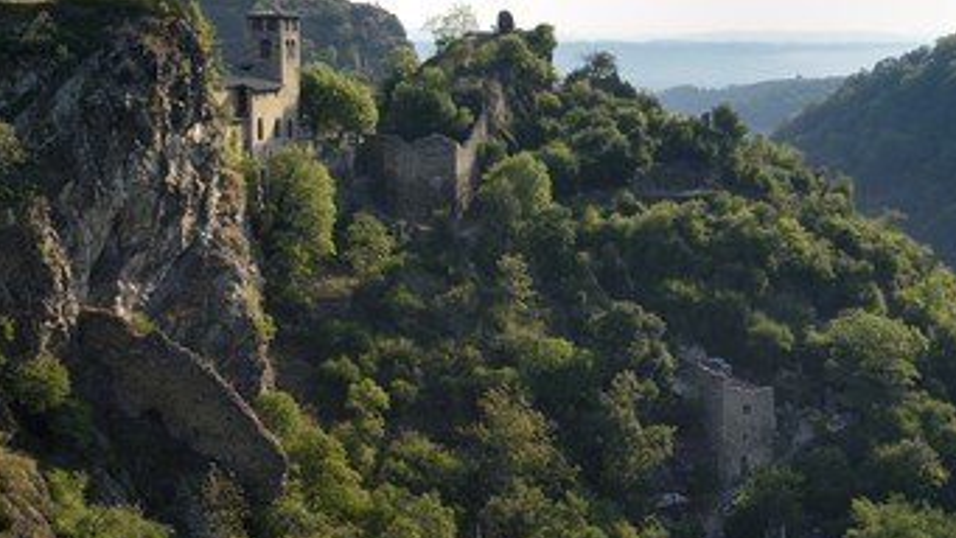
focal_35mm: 49
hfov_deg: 42.1
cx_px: 493
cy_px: 255
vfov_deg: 24.4
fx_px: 1242
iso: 200
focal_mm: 38
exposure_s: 1/200
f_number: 11
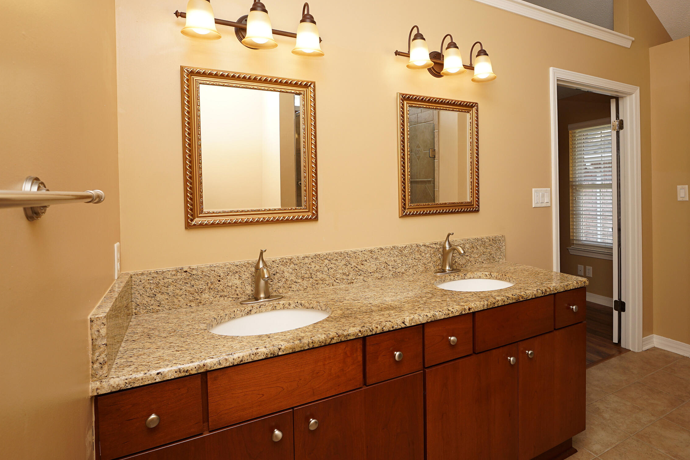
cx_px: 417
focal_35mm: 20
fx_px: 383
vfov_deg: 61.7
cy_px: 198
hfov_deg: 82.9
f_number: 4
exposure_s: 1/60
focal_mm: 10
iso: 100
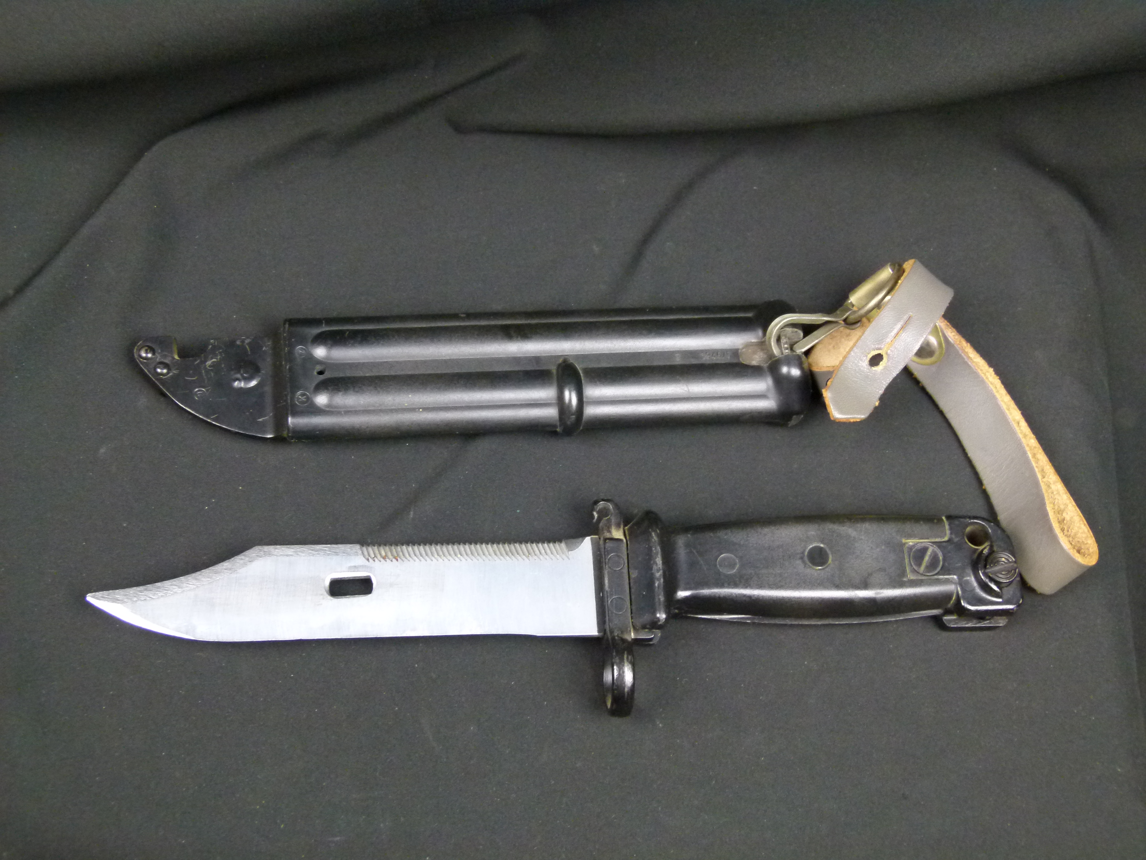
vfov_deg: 31.5
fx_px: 1523
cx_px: 573
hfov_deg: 41.2
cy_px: 430
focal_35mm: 46
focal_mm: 8.3
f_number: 3.2
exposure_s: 1/25
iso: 400
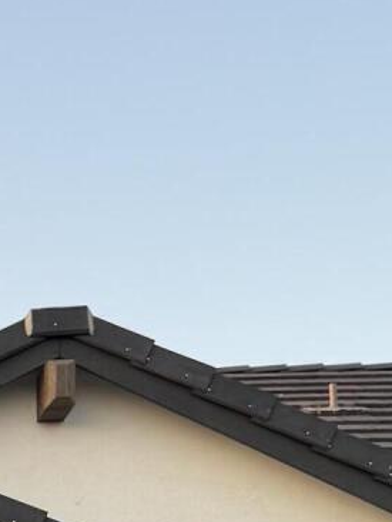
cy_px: 896
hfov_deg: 10.5
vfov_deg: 13.7
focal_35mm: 131
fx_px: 1976
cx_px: -349
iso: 64
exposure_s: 1/153
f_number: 1.78
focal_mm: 6.76
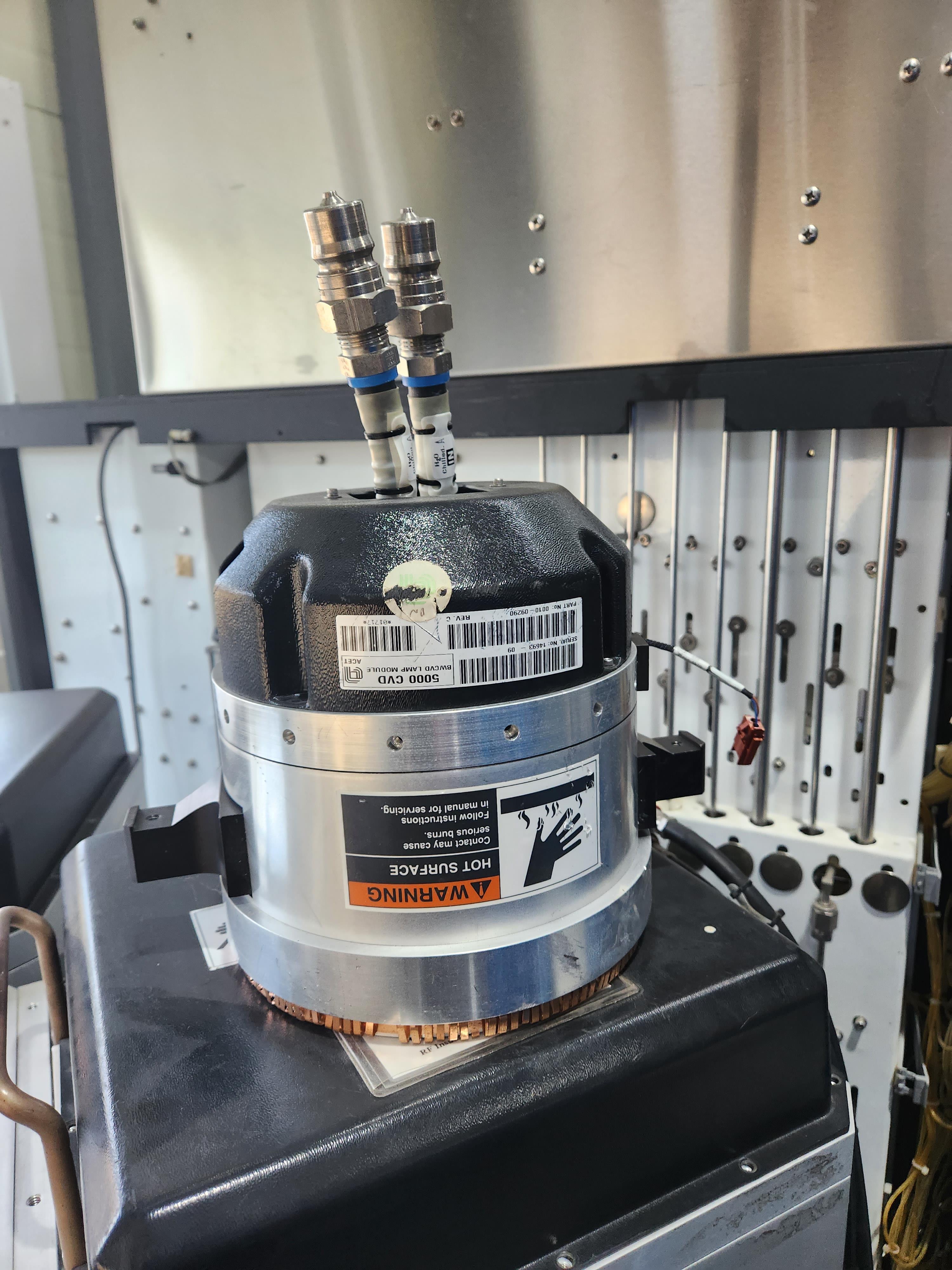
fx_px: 843
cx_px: 476
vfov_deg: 73.9
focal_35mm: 23
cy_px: 635
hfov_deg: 58.9
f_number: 1.8
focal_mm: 5.4
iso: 200
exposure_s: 1/180
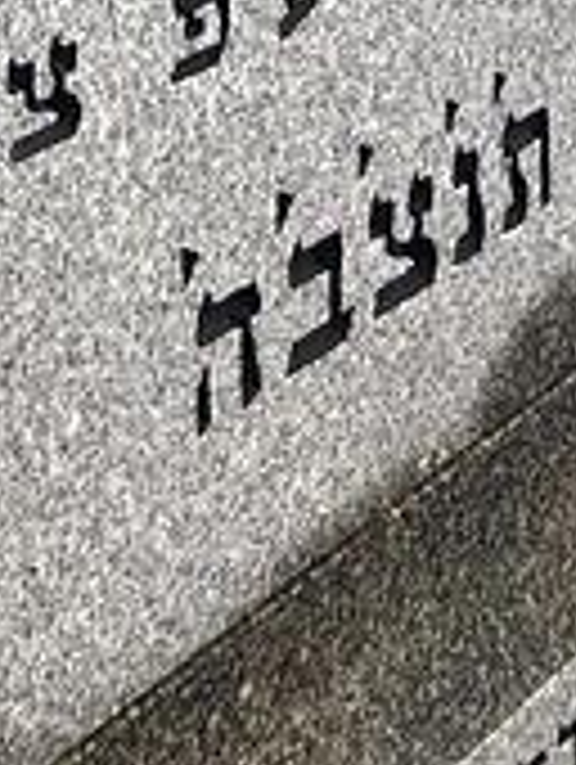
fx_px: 2412
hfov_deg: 13.6
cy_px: -662
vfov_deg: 15.3
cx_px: 126
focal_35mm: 109
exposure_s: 1/428
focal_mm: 3.99
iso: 20
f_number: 1.8
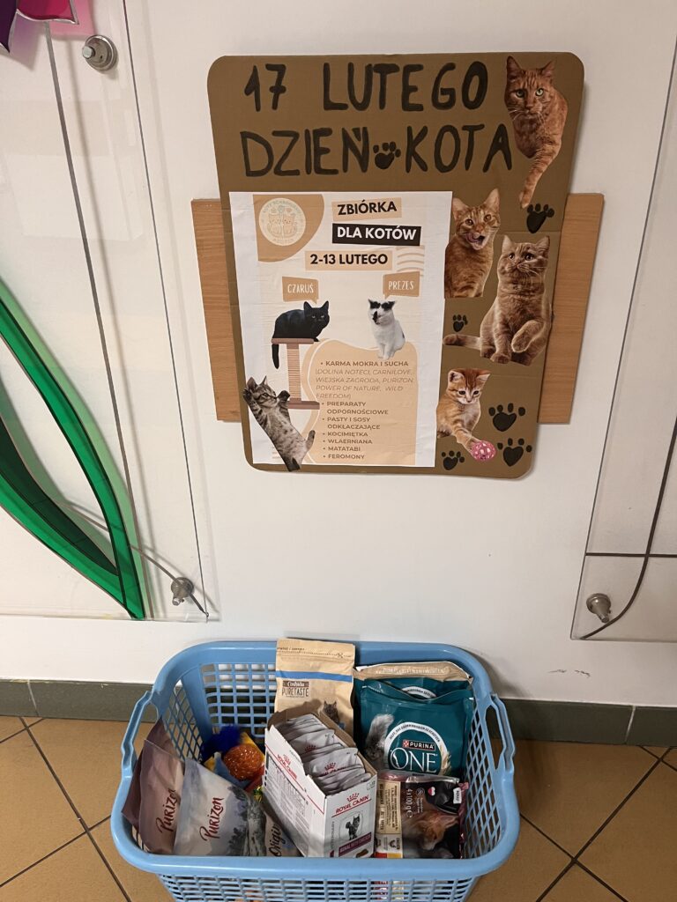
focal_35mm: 26
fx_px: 678
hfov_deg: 53.1
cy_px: 451
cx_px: 338
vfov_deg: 67.3
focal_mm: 5.1
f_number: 1.6
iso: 250
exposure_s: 1/50
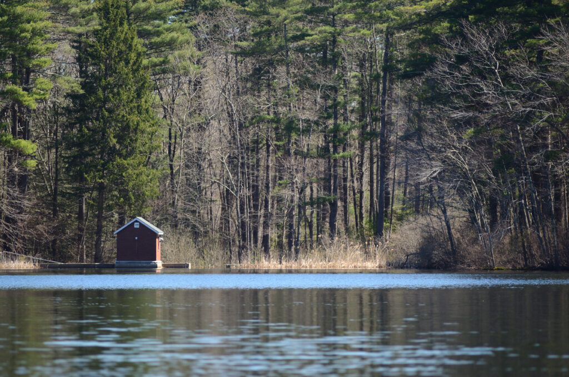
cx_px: 284
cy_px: 188
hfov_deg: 24.7
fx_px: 1301
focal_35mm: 82
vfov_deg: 16.5
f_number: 2.8
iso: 280
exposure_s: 1/1000
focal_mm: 55
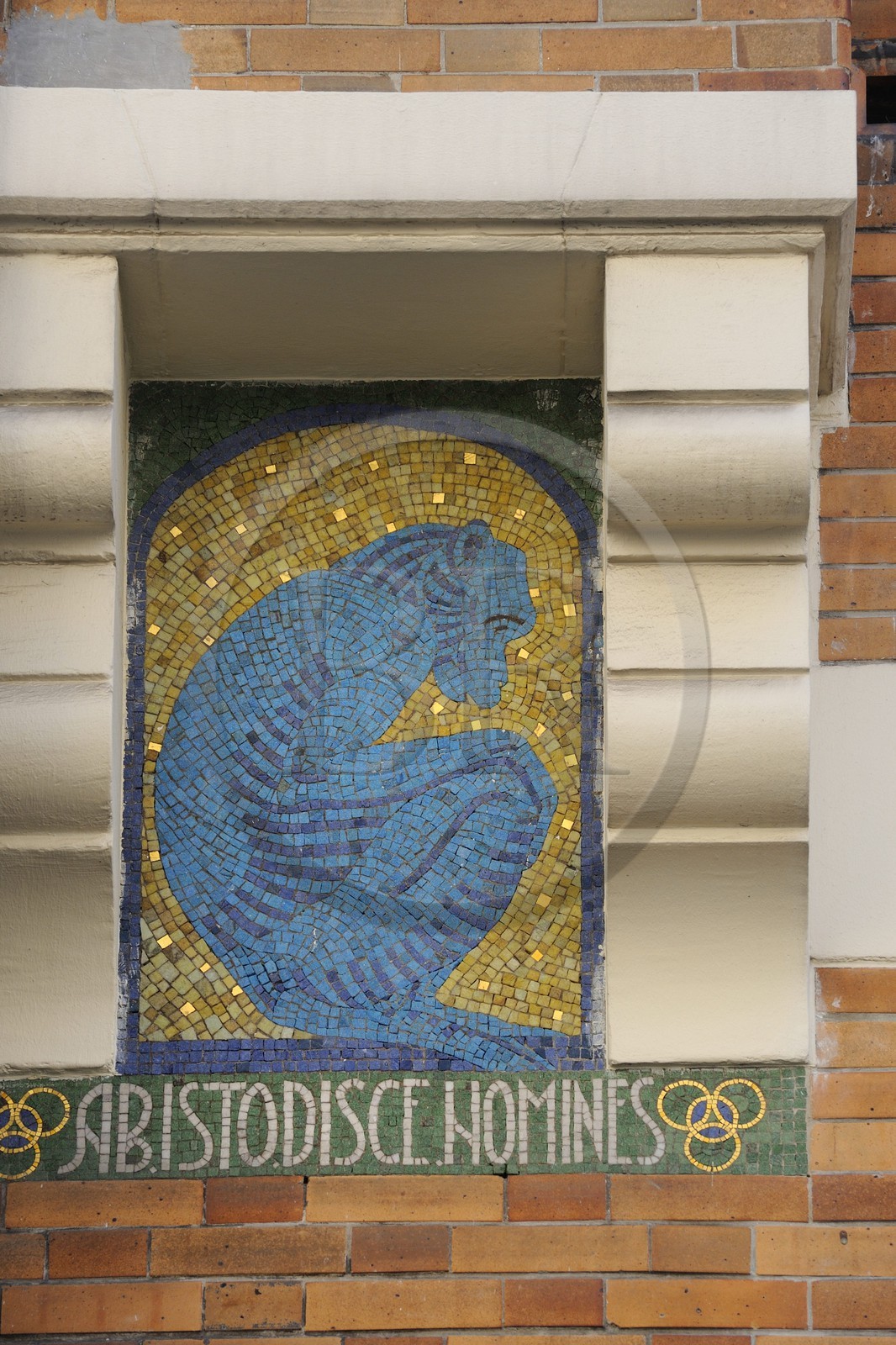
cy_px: 672
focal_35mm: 200
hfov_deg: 6.9
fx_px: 7469
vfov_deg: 10.3
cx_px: 448
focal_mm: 200
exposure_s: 1/160
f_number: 8
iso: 400
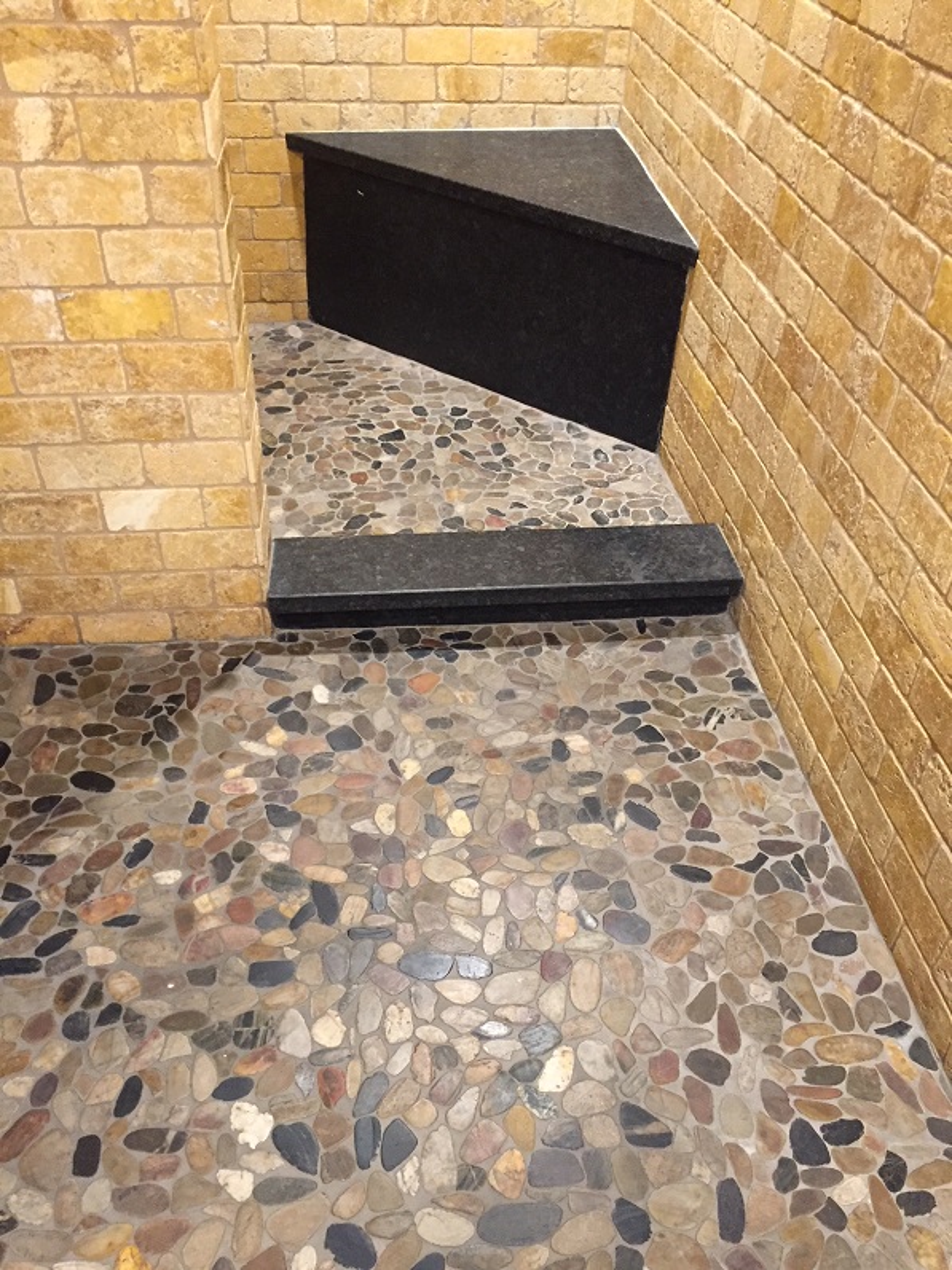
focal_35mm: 29
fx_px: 1064
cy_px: 635
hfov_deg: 48.2
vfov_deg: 61.7
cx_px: 476
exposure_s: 1/15
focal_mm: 4.15
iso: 250
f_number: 2.2
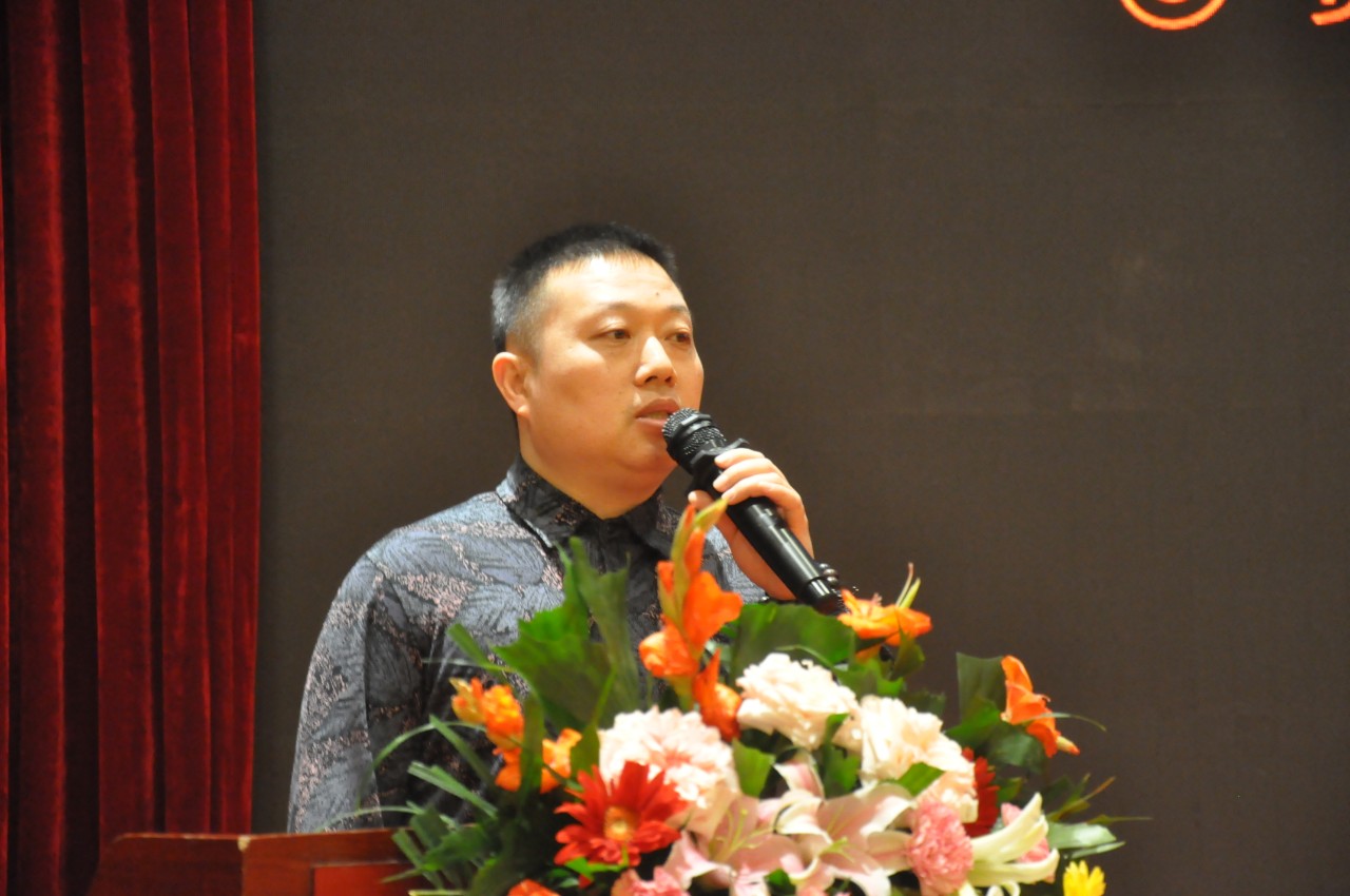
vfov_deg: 11.4
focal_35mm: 120
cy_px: 448
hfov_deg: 17.1
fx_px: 4494
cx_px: 675
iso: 3200
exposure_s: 1/25
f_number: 5.3
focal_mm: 80
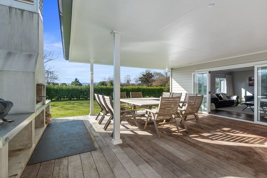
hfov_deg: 100.4
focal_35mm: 15
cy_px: 89
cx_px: 134
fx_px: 111
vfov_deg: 77.3
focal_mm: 10
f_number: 8
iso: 800
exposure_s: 1/250
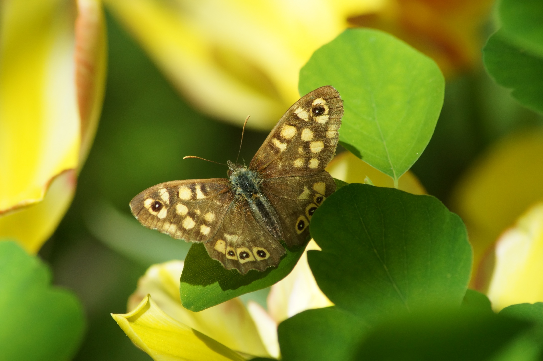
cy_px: 180
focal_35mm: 450
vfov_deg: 3.1
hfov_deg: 4.6
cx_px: 272
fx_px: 6785
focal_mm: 300
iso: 800
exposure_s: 1/500
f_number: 10
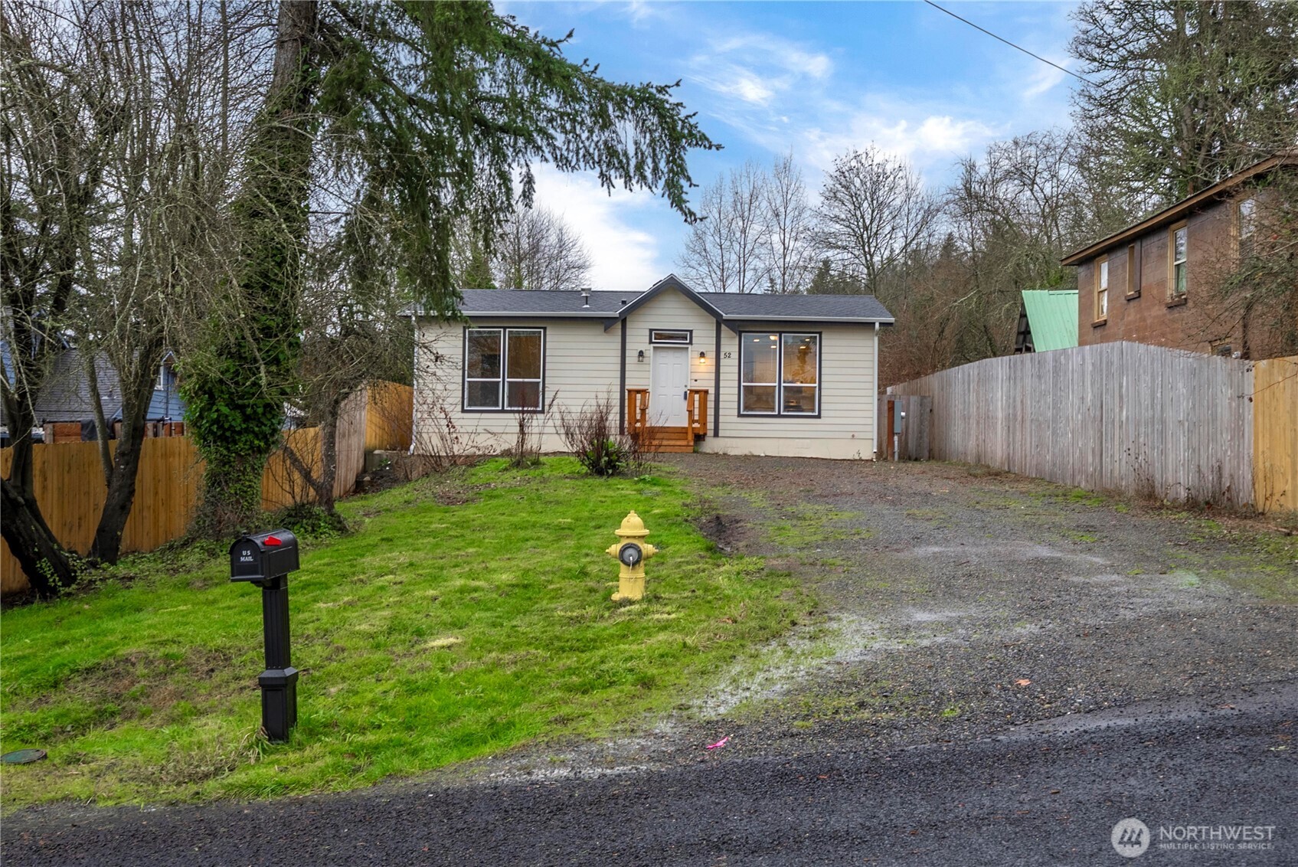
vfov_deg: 53.2
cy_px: 434
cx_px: 649
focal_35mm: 24
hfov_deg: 73.7
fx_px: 866
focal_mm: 24
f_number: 7.1
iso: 250
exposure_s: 1/30
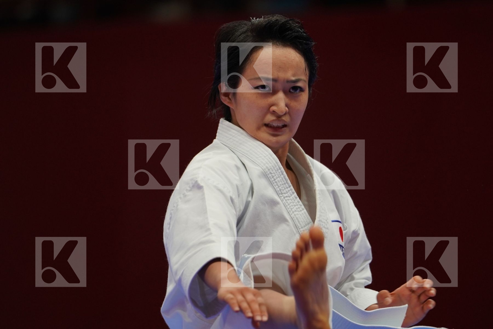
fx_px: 5751
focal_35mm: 420
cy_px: 164
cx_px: 246
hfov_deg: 4.9
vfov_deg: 3.3
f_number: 4
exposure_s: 1/500
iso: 800
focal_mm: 280
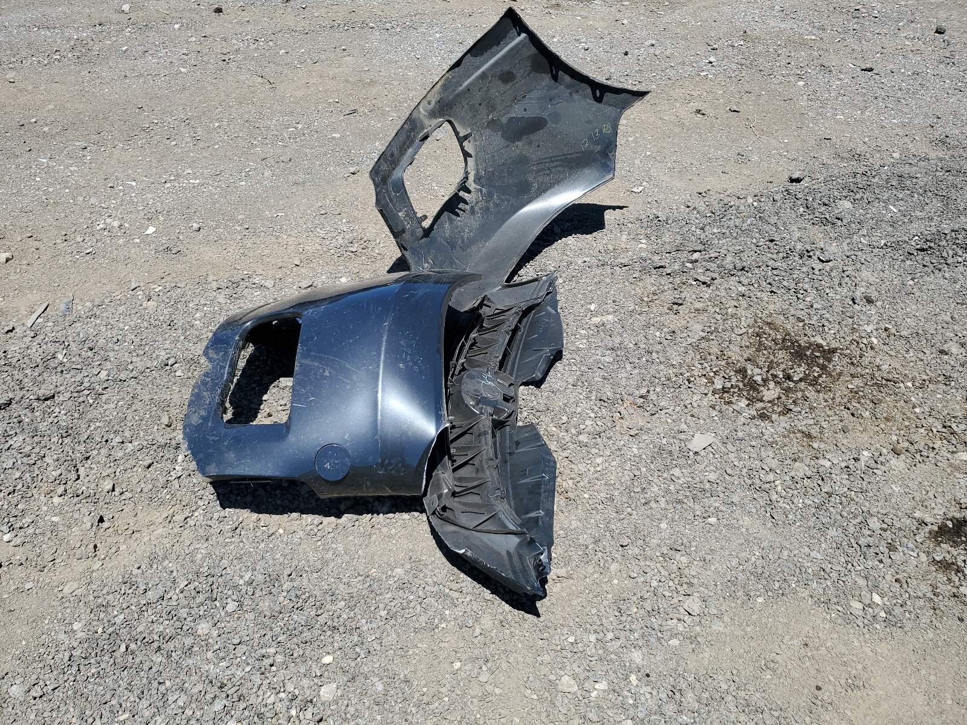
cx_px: 484
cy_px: 362
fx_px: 726
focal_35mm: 26
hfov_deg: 67.3
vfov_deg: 53.1
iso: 50
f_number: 1.5
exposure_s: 1/2500
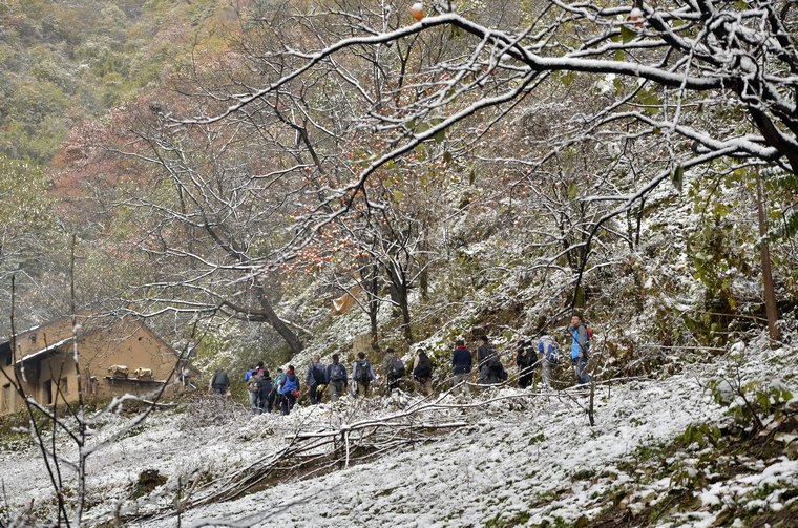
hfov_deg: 20.7
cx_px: 399
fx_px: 2189
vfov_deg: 13.8
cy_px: 264
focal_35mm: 99
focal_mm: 66
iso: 160
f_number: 7.1
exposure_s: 1/320
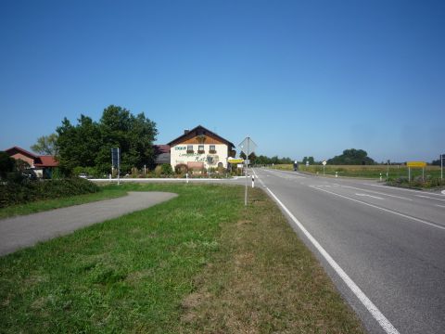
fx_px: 411
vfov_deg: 44.2
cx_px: 222
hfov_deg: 56.8
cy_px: 167
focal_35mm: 32
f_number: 5.6
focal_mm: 5.2
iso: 100
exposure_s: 1/500
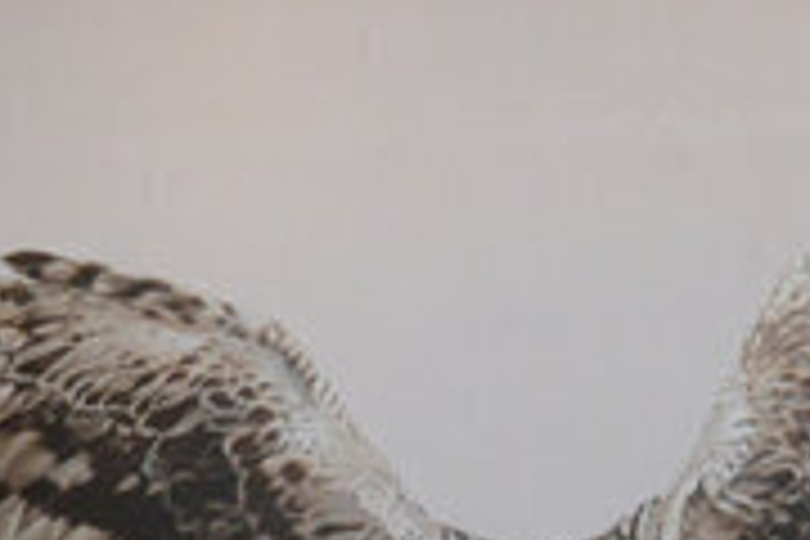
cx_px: 477
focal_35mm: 96
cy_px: 1035
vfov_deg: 12.7
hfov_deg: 21.2
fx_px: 2160
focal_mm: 16
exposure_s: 1/250
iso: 3200
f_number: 8
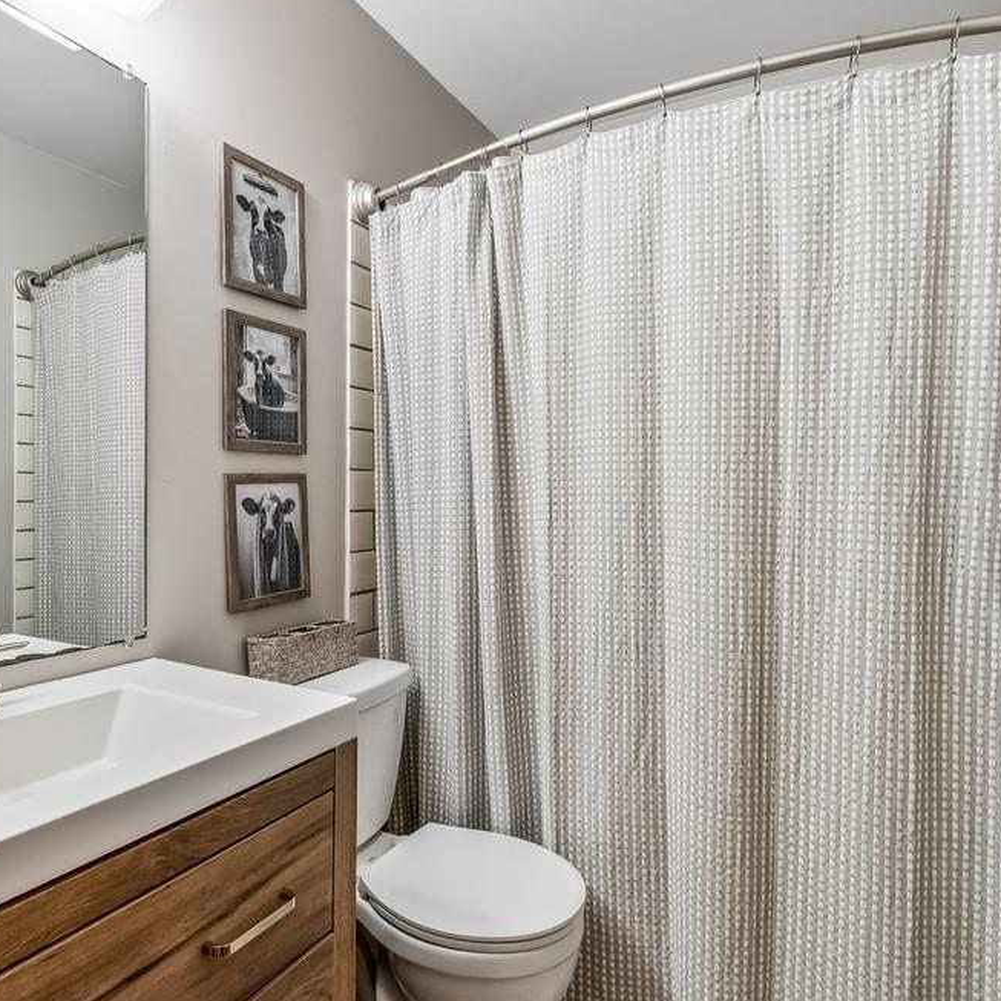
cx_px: 445
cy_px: 508
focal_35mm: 20
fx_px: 654
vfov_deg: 74.8
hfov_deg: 74.6
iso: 400
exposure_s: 1/50
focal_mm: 10
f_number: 5.6
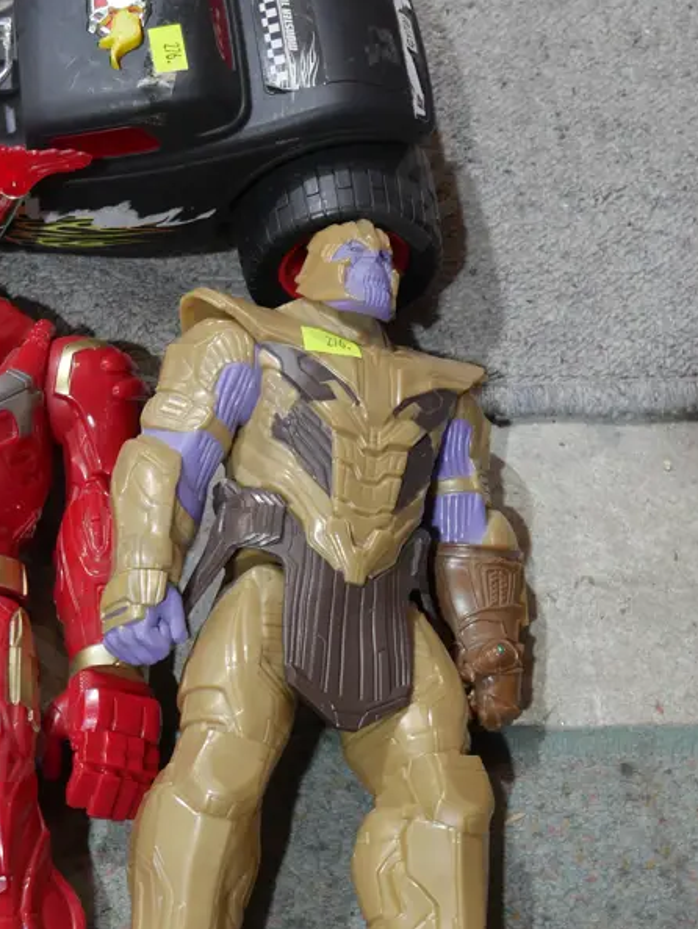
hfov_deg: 21.2
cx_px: 195
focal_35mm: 69
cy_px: 494
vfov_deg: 28.1
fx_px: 1854
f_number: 4.4
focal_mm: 20
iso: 500
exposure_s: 1/60
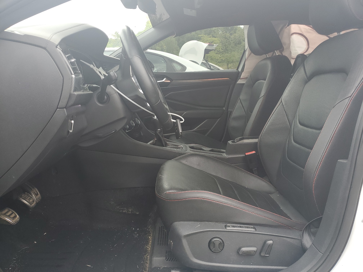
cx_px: 182
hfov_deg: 67.3
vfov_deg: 53.1
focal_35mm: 26
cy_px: 136
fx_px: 273
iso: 50
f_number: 1.5
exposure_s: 1/200
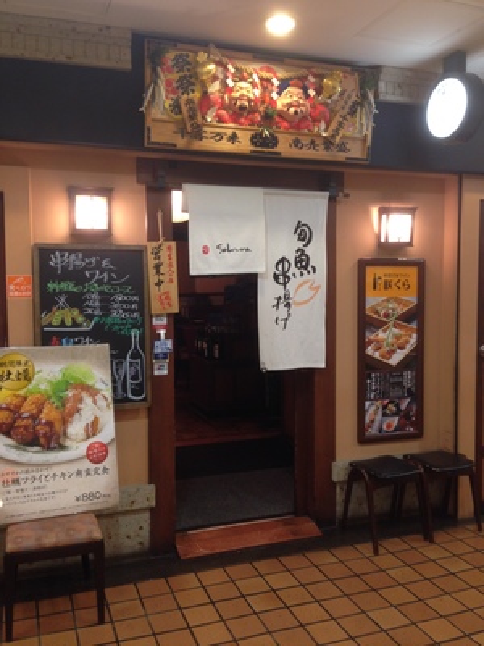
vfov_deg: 55.4
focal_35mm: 33
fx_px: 615
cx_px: 242
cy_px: 323
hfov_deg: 42.9
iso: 64
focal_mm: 4.12
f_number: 2.4
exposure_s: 1/20
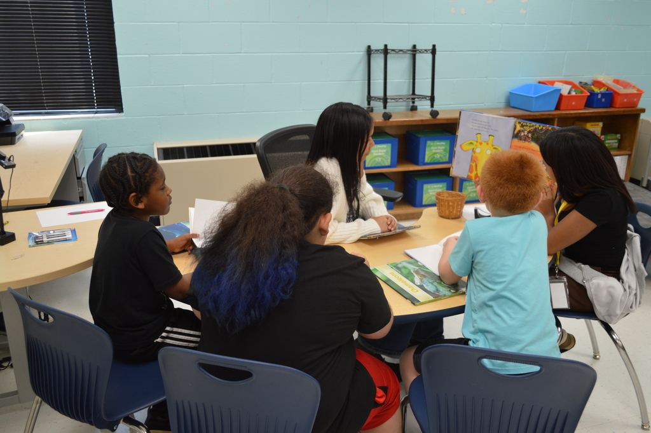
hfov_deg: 57.3
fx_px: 596
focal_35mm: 33
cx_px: 326
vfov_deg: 39.9
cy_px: 216
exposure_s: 1/50
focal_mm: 22
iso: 400
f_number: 3.8
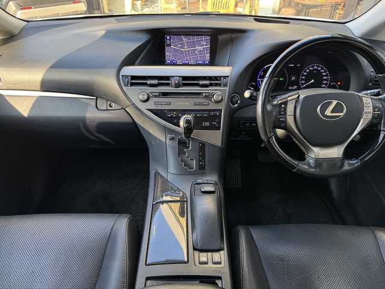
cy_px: 144
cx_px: 192
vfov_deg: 56.8
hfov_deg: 71.6
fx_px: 267
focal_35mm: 24
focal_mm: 6.76
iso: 200
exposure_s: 1/121
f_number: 1.78
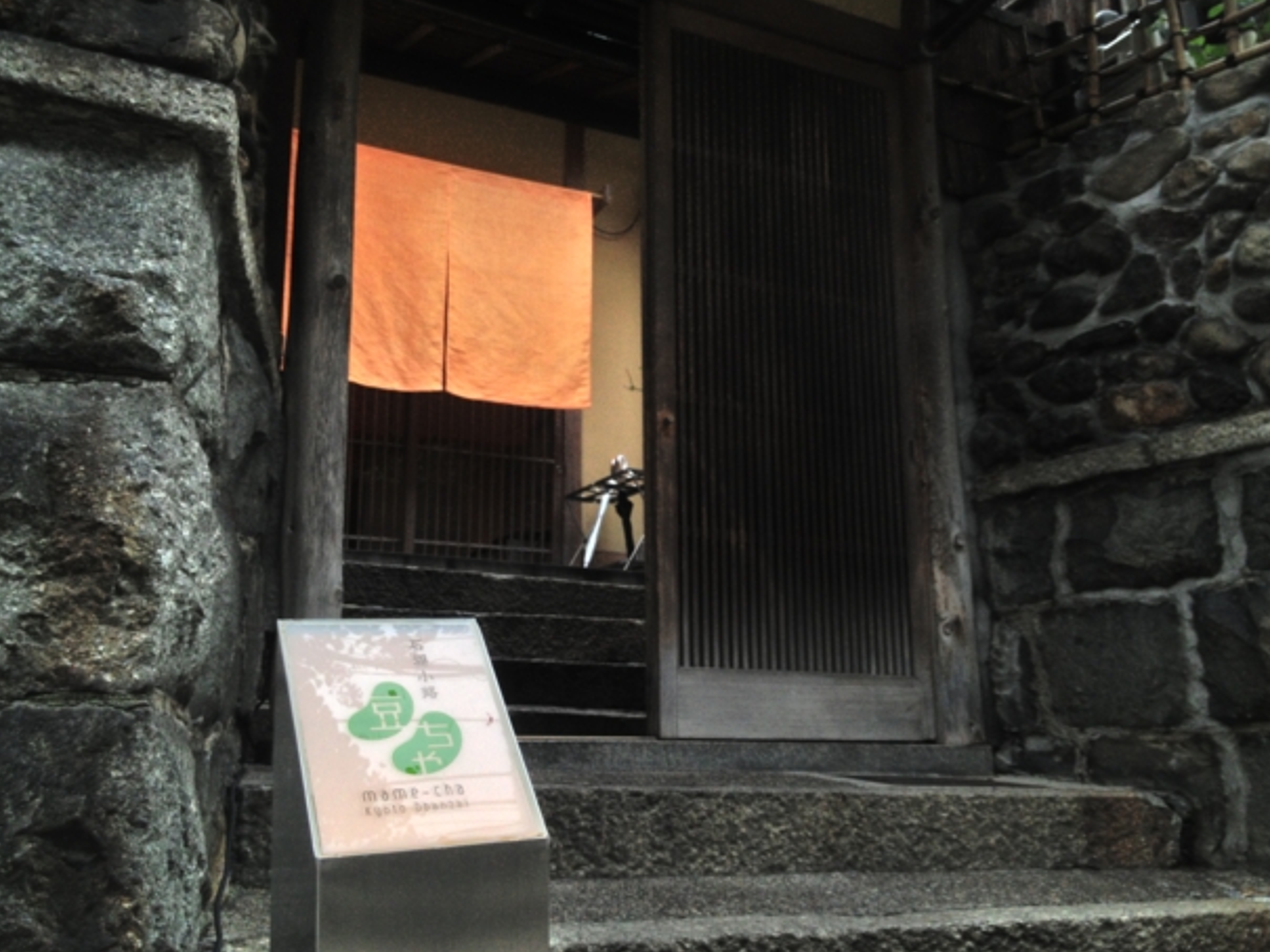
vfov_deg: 38.7
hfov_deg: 50.1
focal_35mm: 37
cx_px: 655
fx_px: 1358
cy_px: 480
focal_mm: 4.28
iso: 64
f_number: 2.4
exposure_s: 1/120
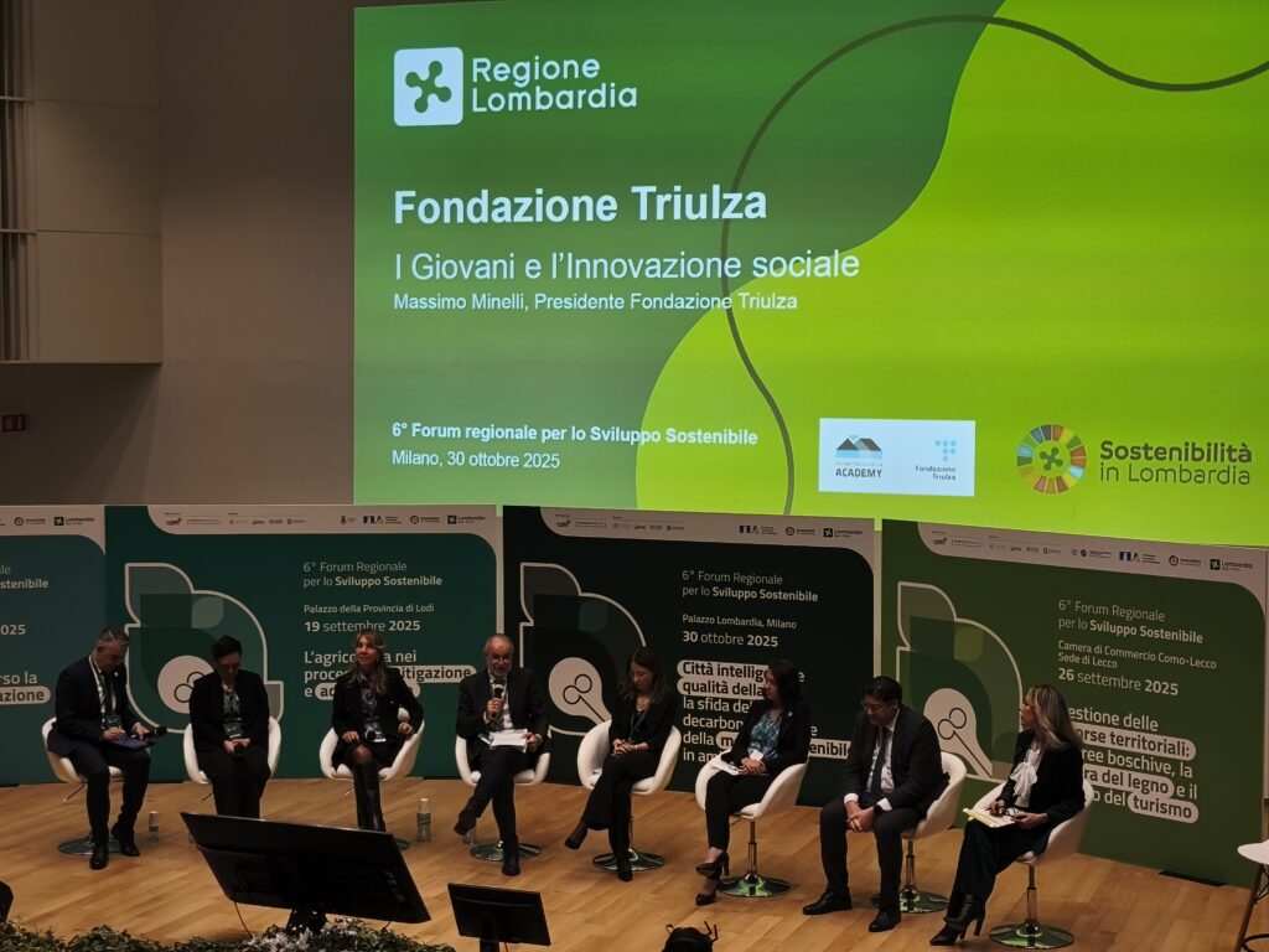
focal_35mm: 53
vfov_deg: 27.5
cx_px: 634
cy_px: 476
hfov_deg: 36.2
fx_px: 1943
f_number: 1.65
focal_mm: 6.18
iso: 250
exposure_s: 1/100
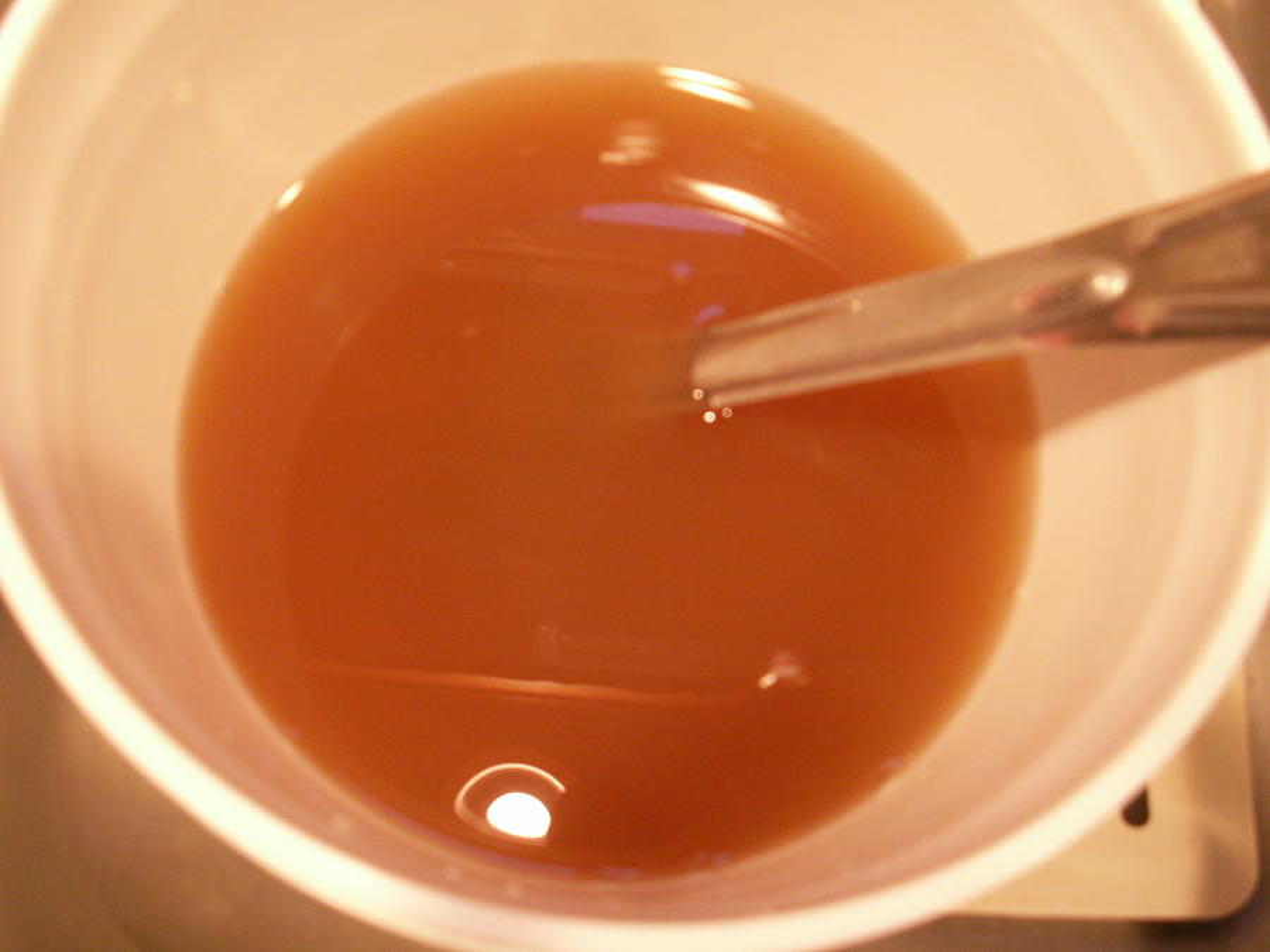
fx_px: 1284
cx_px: 635
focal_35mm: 35
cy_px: 476
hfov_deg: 52.6
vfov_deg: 40.7
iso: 160
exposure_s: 1/8
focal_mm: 5.86
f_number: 2.8
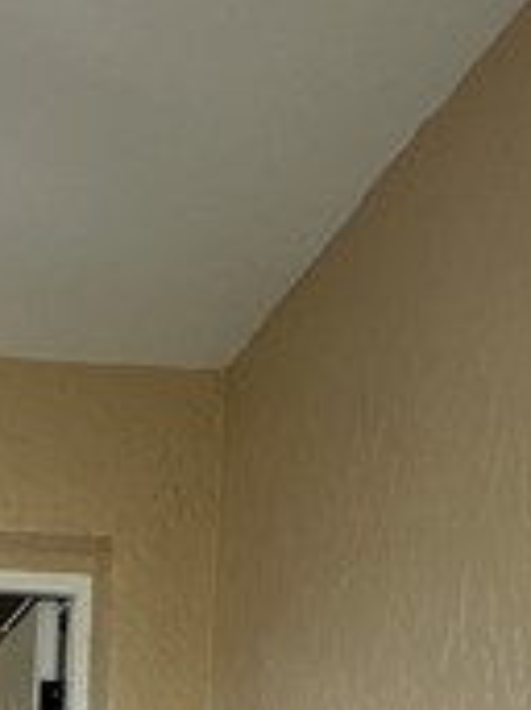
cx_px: -112
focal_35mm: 84
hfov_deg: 16.8
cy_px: 1092
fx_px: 1720
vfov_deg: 19.9
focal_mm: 2.22
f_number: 2.2
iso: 50
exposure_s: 1/99
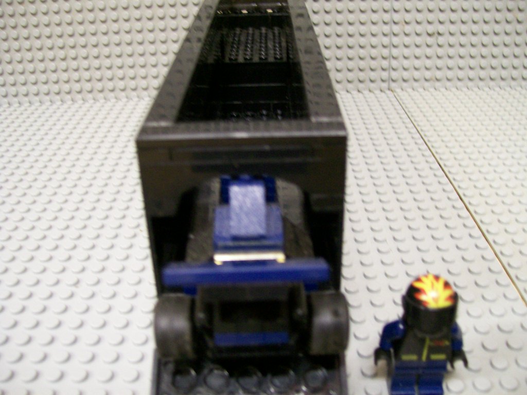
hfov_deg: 51.4
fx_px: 548
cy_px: 198
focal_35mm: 36
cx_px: 264
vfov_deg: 39.7
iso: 160
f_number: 2.7
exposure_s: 1/8
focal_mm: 6
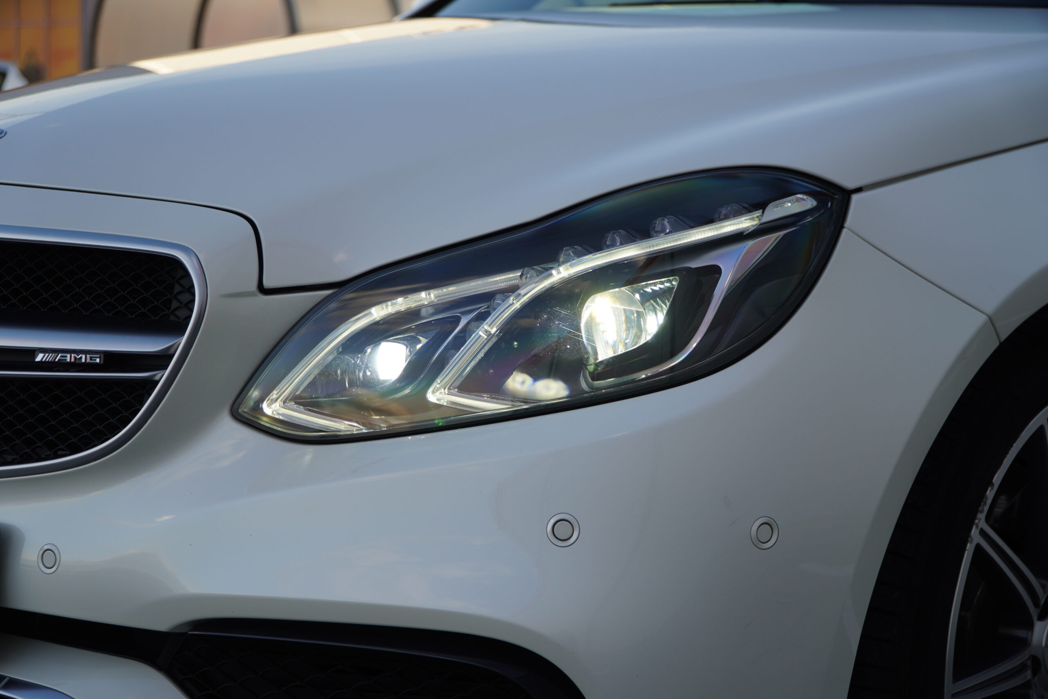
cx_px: 524
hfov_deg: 28.1
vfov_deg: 18.9
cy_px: 350
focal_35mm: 72
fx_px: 2096
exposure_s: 1/160
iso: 160
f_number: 4
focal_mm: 48
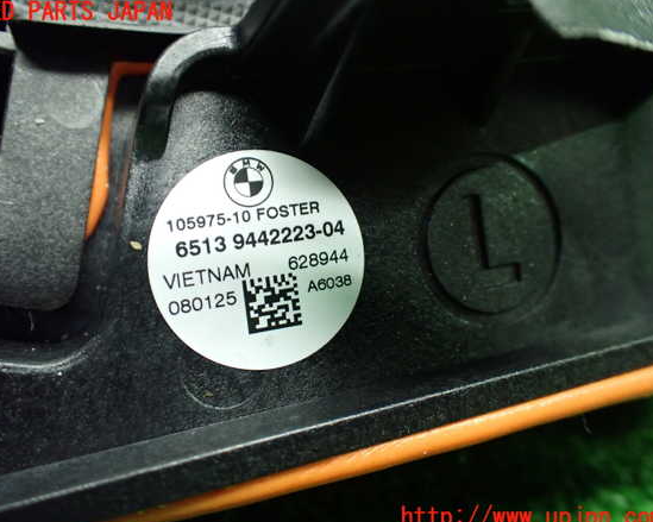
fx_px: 618
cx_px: 313
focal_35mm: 32
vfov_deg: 45.8
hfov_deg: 55.7
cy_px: 265
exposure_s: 1/60
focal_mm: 5.4
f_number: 2.3
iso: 800
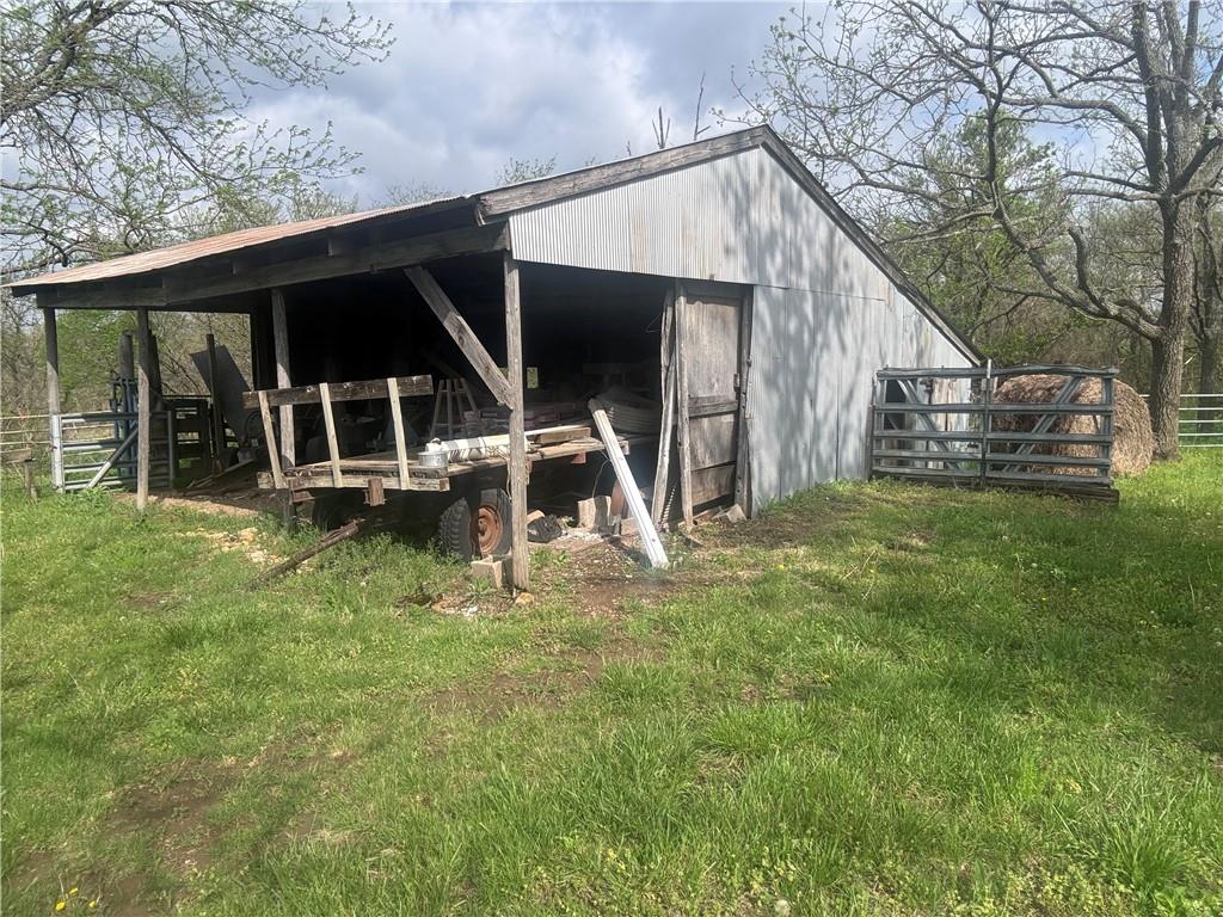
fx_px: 813
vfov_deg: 58.9
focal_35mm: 23
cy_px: 458
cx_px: 612
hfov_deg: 73.9
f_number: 1.9
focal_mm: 2.69
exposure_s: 1/1348
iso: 25
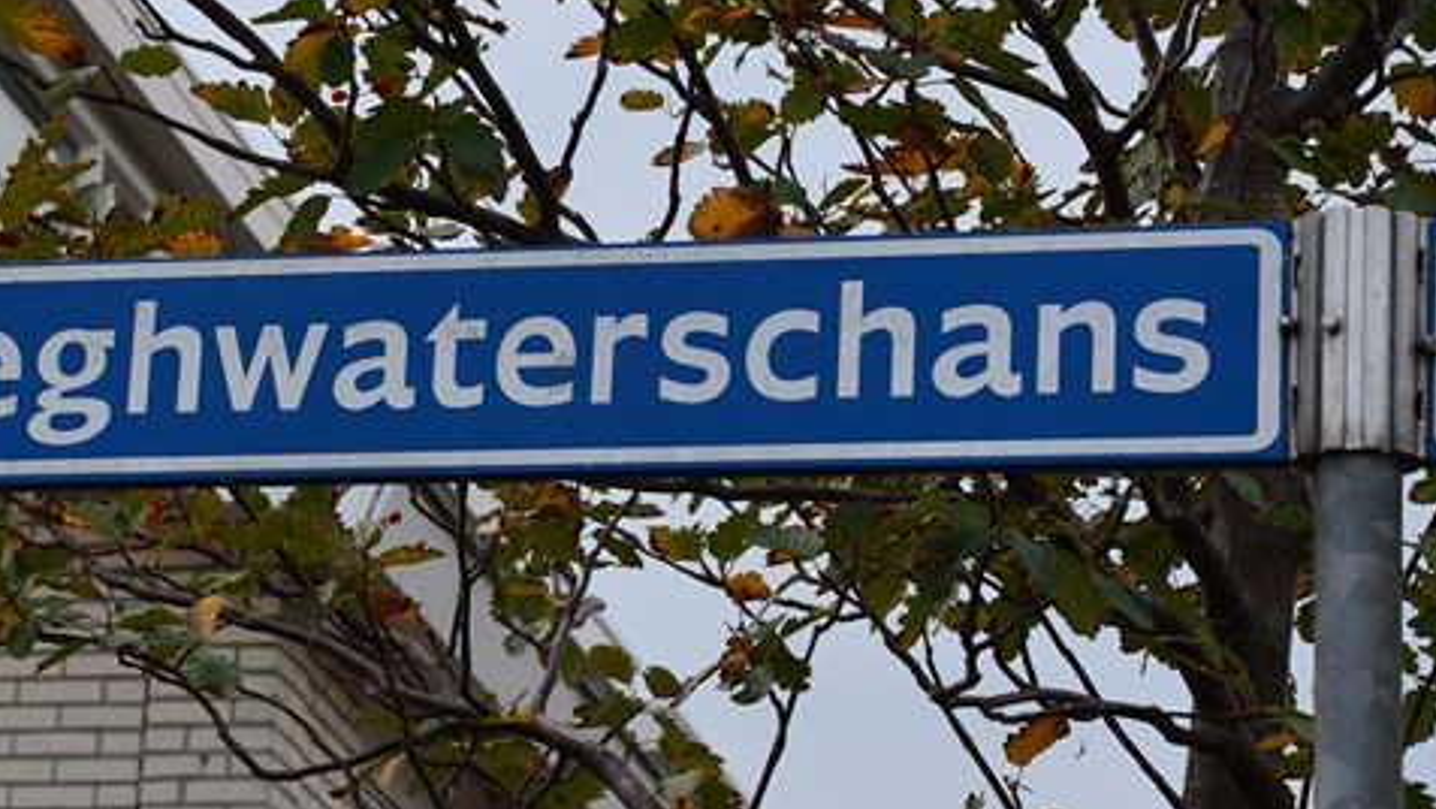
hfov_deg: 14.0
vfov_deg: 7.9
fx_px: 5827
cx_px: 284
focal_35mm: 153
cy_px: 290
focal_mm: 58
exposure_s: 1/640
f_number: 7.1
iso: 800
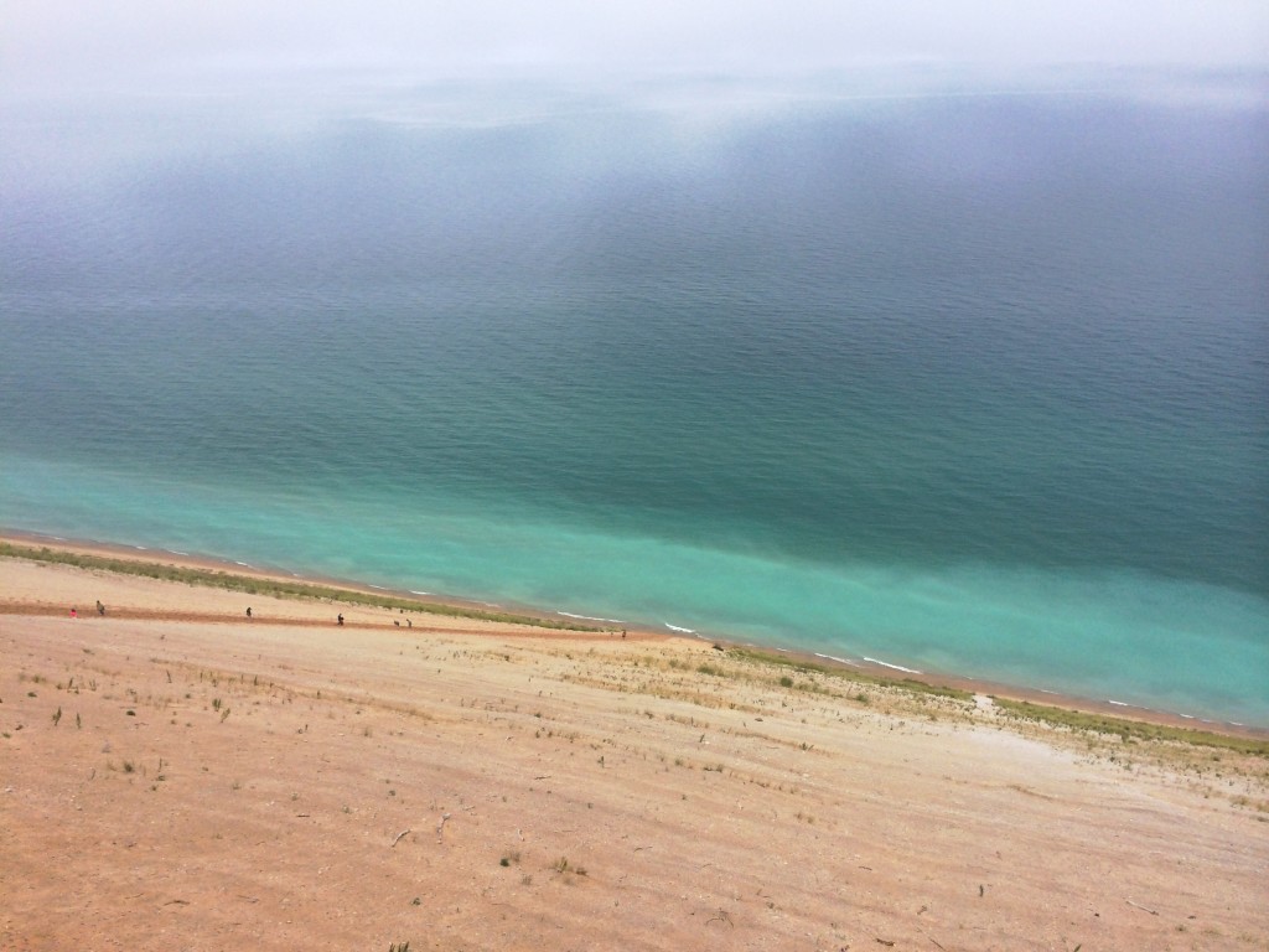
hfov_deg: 60.0
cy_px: 476
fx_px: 1100
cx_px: 634
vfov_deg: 46.8
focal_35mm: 30
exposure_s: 1/873
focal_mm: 4.12
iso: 32
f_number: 2.2
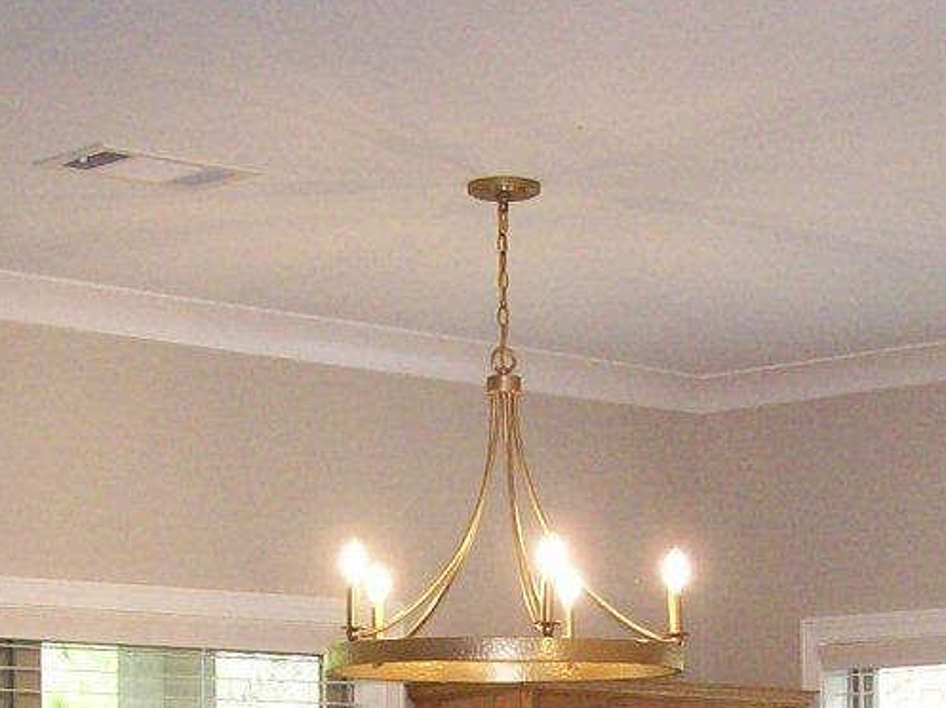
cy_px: 984
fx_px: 3168
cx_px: 542
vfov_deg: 12.3
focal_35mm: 116
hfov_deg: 17.0
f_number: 2.7
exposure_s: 1/64
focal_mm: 6
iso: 140
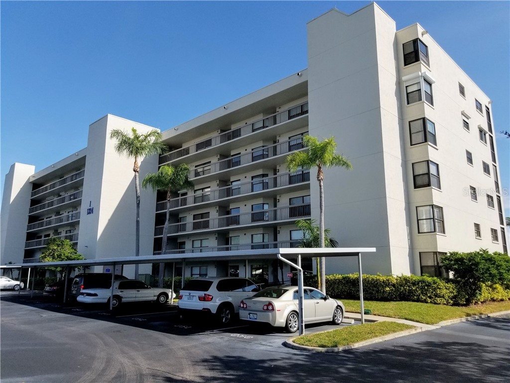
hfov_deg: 67.3
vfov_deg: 53.1
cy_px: 192
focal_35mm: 26
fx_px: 383
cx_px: 255
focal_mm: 4.25
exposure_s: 1/3224
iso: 50
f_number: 1.7
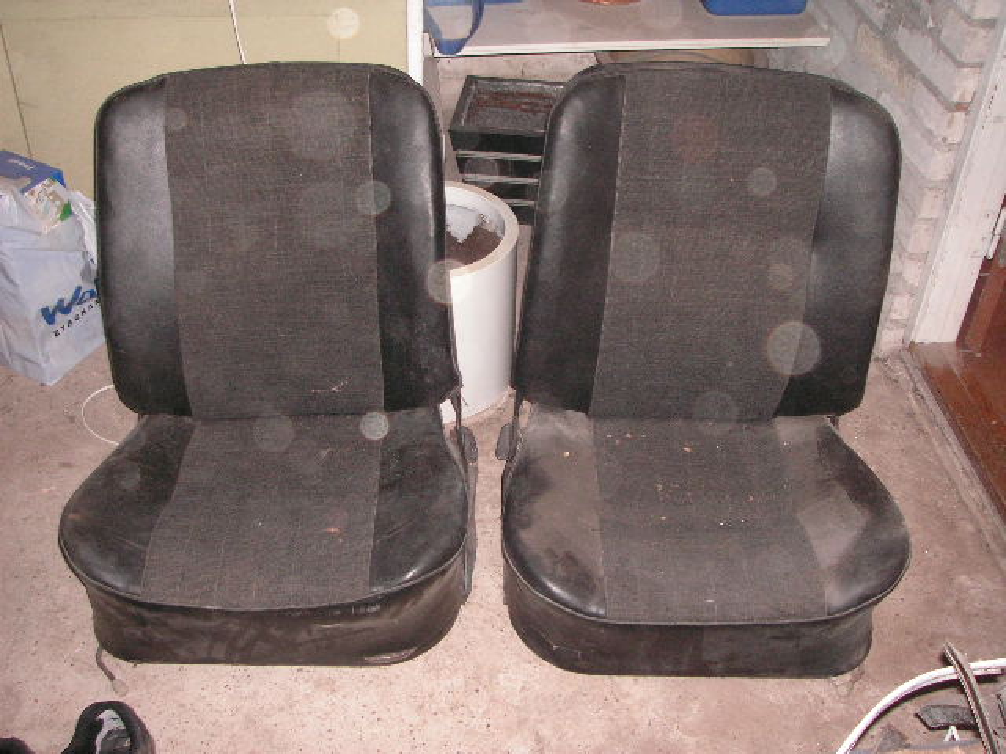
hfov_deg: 49.0
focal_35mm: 38
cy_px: 377
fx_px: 1104
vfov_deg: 37.7
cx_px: 503
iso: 160
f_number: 3.3
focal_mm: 6.3
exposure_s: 1/45
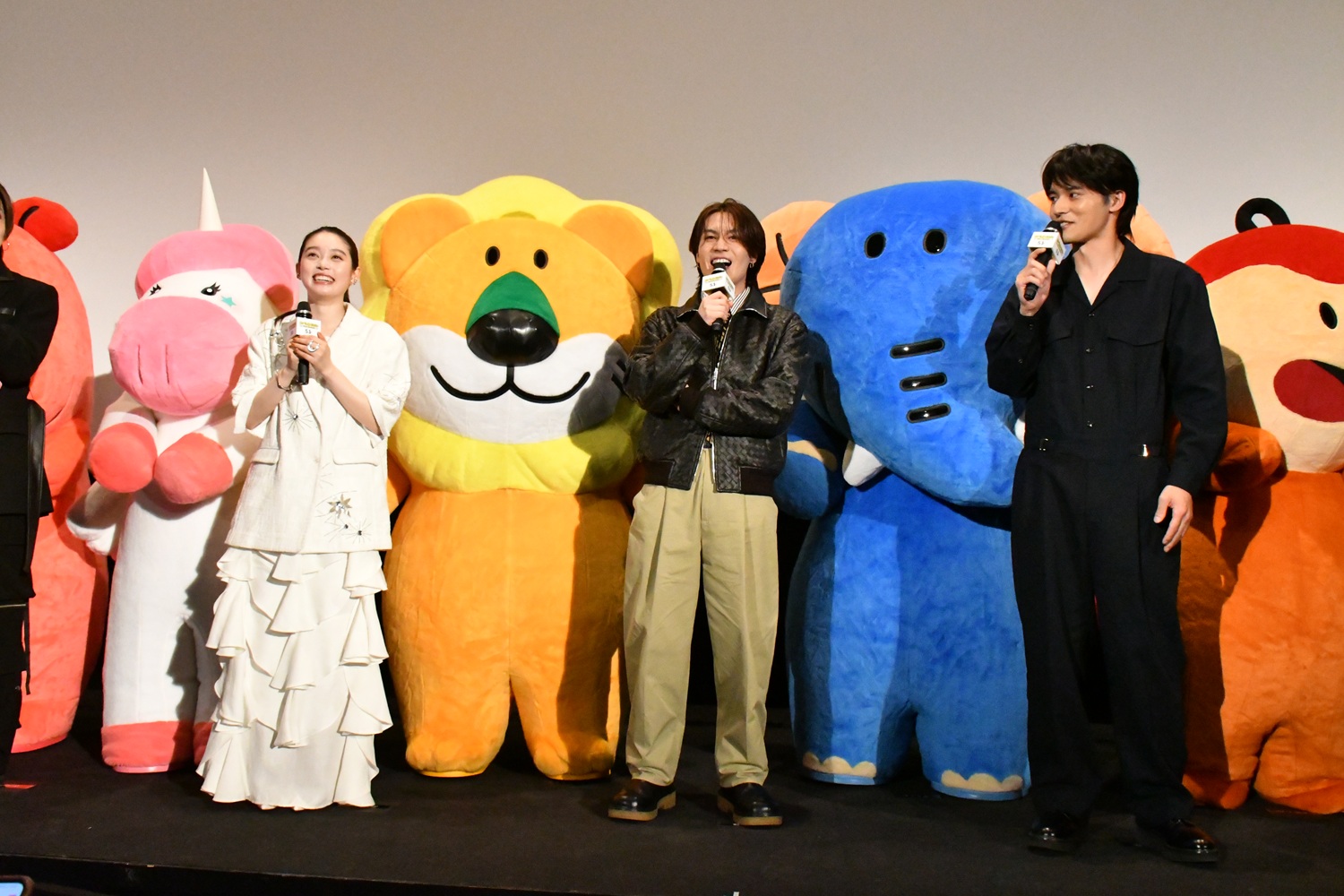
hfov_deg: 57.2
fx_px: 1232
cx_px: 672
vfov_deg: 40.0
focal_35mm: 33
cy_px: 448
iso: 16000
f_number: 9
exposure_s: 1/250
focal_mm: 22
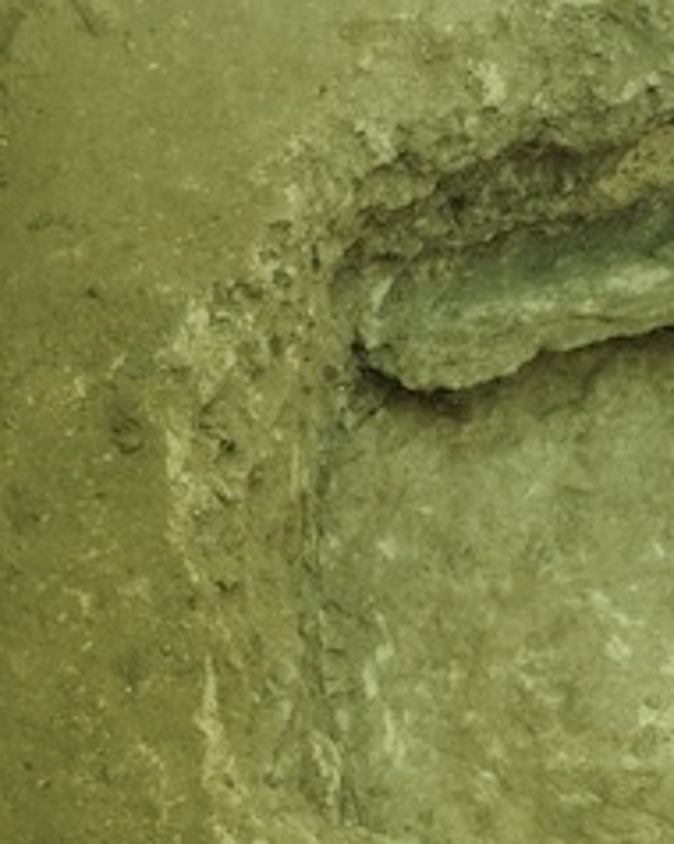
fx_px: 3100
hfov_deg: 12.2
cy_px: 520
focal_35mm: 124
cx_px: 748
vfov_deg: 15.5
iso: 100
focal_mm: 35
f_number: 22
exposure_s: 2
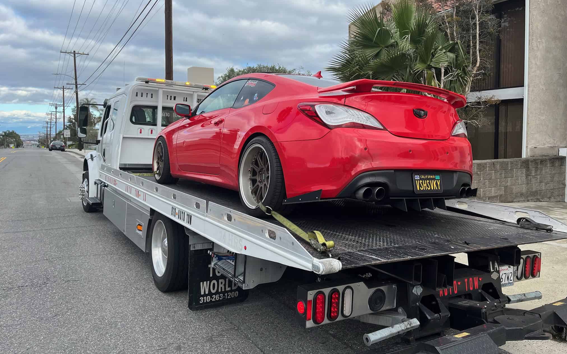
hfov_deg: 66.5
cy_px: 162
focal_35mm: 28
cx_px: 287
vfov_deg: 44.5
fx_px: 433
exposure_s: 1/967
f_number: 1.6
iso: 50
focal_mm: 5.1
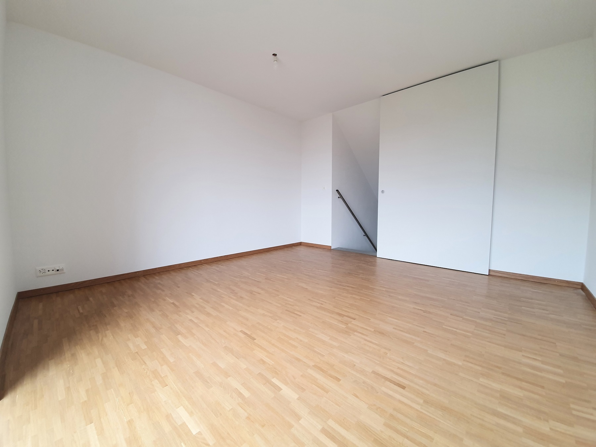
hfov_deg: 106.2
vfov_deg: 89.9
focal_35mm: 13
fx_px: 224
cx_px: 298
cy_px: 224
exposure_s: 1/50
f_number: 2.2
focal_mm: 1.8
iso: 125
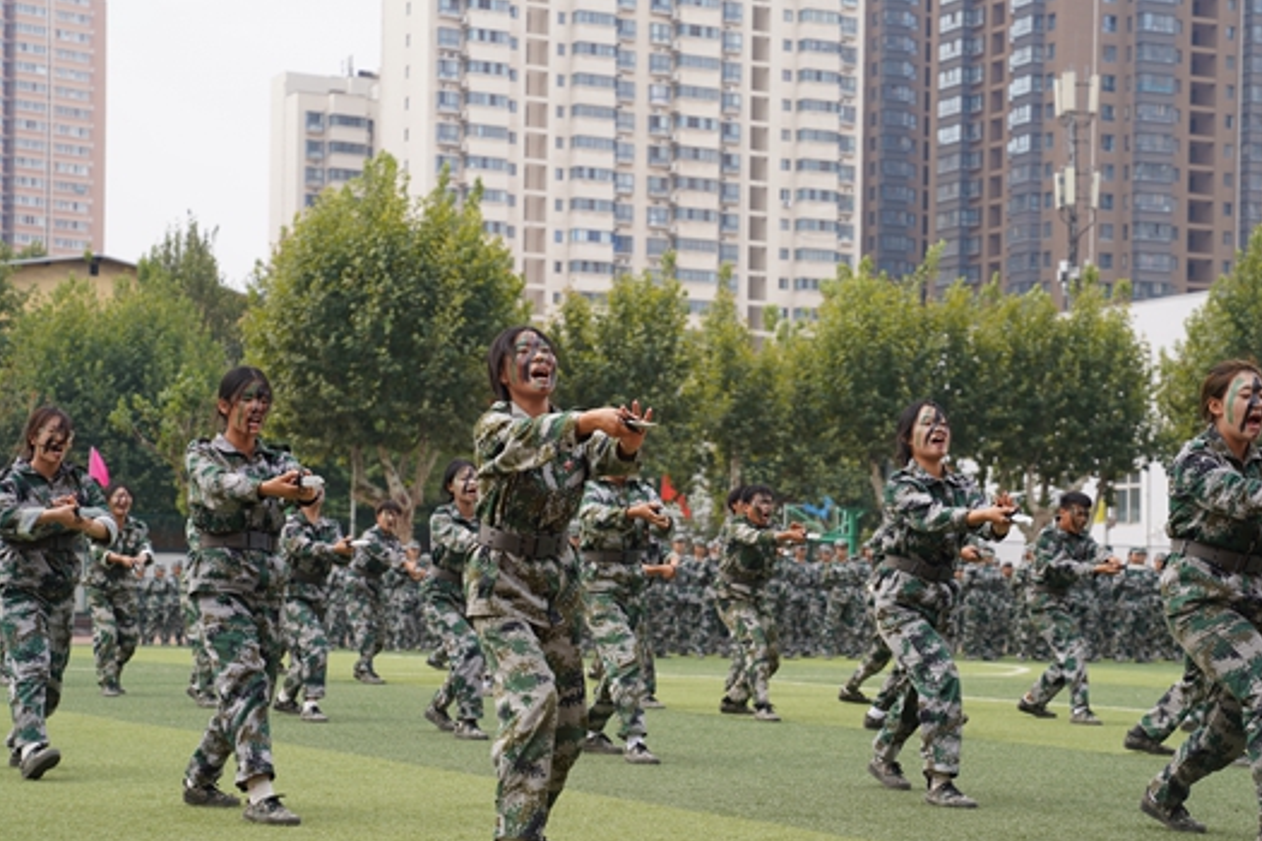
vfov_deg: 17.1
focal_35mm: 80
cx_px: 656
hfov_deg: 25.4
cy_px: 461
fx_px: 2804
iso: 100
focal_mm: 70
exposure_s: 1/200
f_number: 4.5
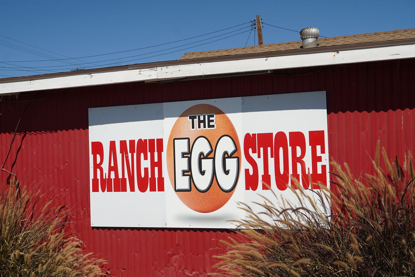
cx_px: 208
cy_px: 138
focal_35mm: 45
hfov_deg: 43.6
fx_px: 519
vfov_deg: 29.9
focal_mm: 30
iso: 160
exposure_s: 1/1000
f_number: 7.1
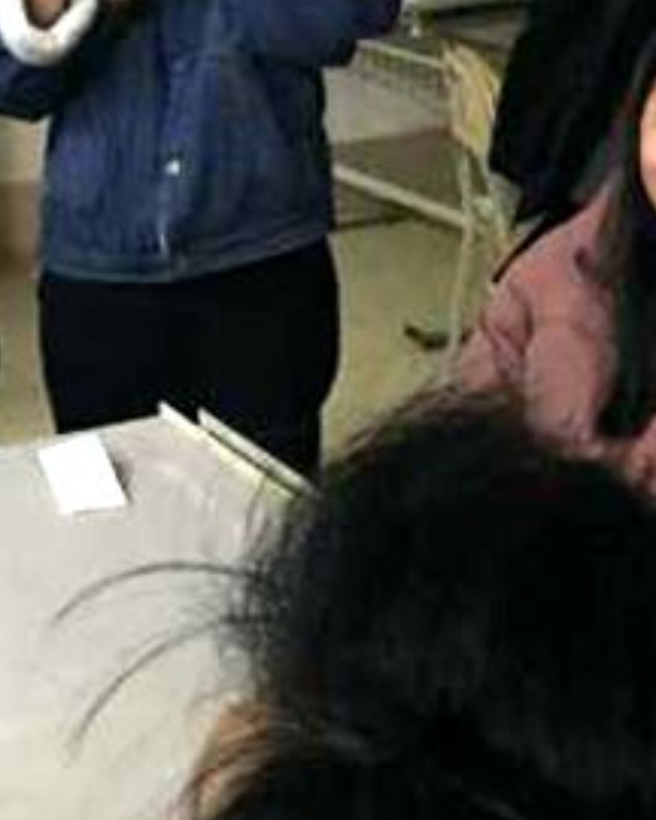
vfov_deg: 22.6
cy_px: 222
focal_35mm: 84
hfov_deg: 17.8
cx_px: -24
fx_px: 2039
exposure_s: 1/17
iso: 800
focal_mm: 4.15
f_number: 2.2
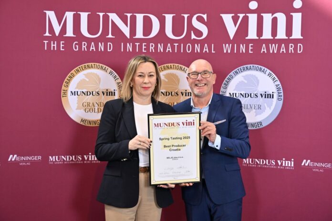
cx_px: 166
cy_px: 110
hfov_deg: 28.8
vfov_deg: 19.5
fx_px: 646
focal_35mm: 70
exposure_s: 1/100
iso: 1000
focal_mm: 70
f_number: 5
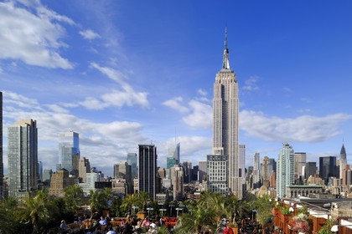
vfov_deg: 53.1
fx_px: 235
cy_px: 117
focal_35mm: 24
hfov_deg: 73.7
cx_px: 176
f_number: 13
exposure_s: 1/160
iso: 200
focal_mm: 24
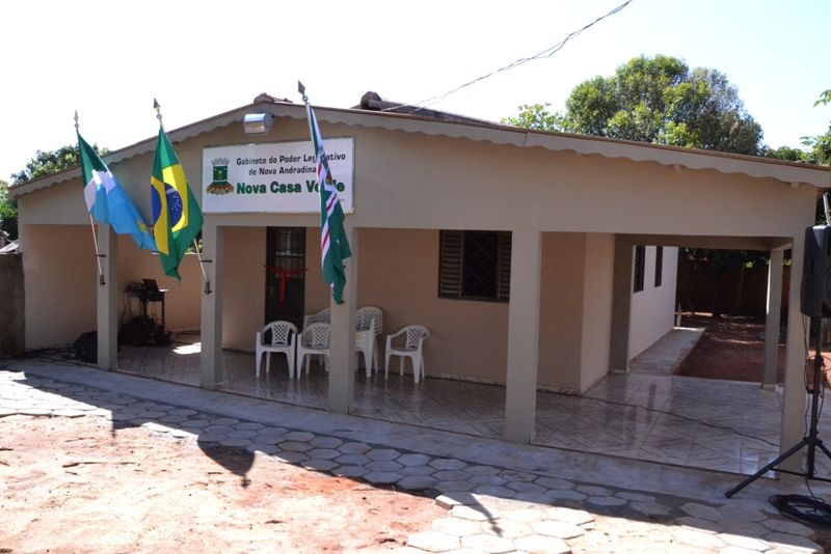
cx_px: 416
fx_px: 623
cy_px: 277
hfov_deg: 67.4
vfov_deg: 48.0
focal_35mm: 27
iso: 3200
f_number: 14
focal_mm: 18
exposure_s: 1/640
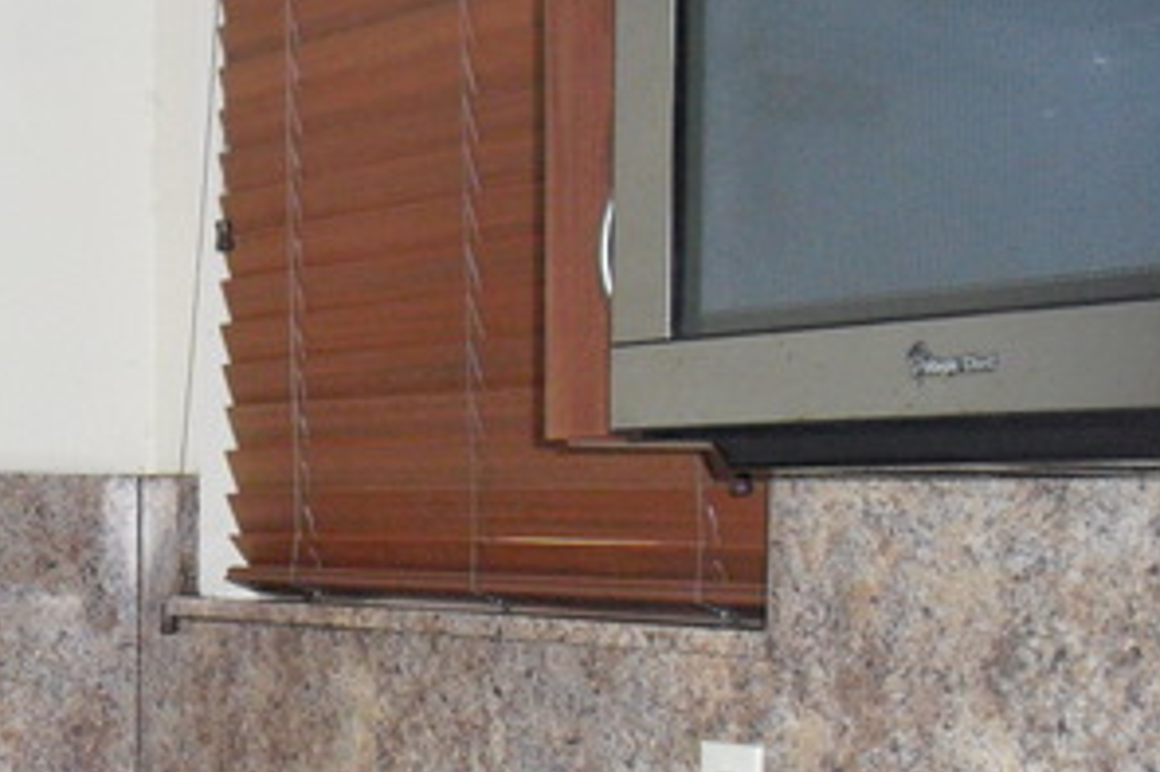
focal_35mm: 81
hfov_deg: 24.3
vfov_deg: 16.6
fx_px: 2608
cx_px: 82
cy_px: 717
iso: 400
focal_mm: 6.3
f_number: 3.1
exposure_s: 1/60
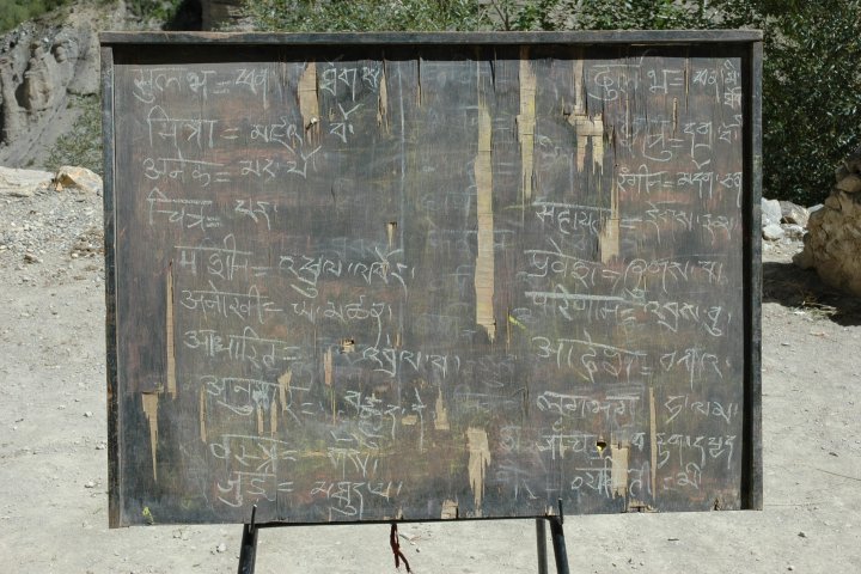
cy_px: 287
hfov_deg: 38.9
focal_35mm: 51
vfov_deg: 26.5
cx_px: 430
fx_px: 1220
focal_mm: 34
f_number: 9
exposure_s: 1/320
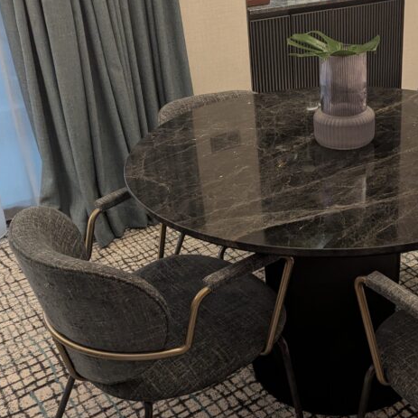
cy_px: 196
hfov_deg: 35.2
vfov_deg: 36.0
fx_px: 642
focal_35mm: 47
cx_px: 319
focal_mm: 6.81
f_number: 1.85
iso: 970
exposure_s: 1/77.1
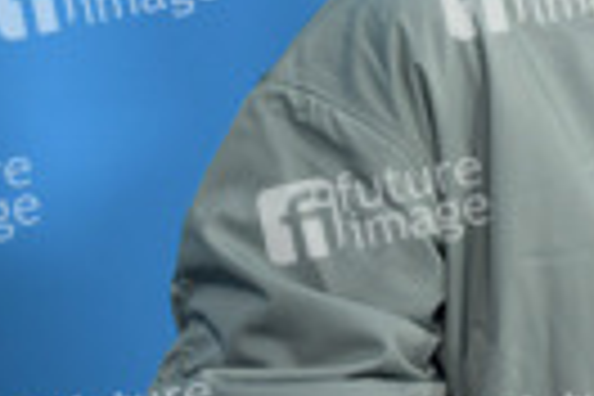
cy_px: -126
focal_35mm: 359
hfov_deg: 5.7
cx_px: 884
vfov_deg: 3.8
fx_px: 5923
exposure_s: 1/320
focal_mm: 105
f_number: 3.2
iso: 800
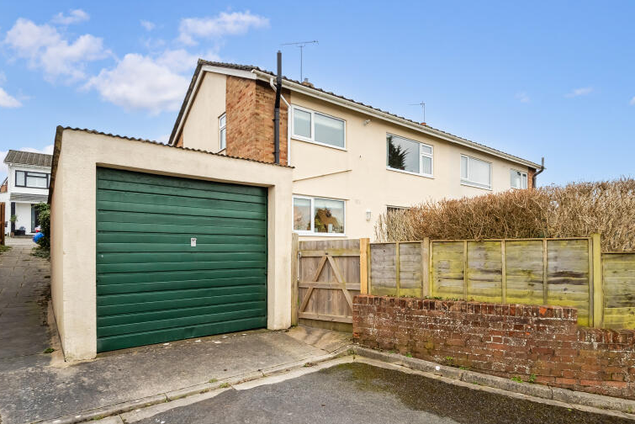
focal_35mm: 19
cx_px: 379
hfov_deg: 85.9
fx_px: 335
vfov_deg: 63.6
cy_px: 267
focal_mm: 14
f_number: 6.3
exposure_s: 1/200
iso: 1000
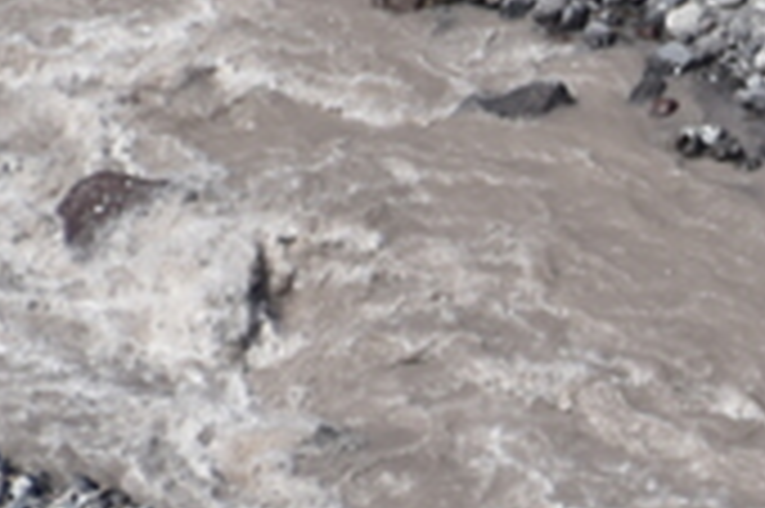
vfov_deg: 0.6
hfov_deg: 0.9
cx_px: 855
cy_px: 333
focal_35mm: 2261
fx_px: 47999
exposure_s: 1/640
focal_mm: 300
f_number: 5.6
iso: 100
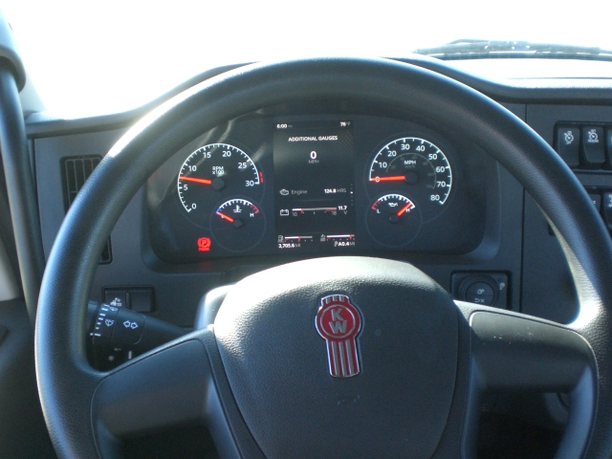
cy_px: 230
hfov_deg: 49.0
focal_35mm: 38
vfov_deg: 37.7
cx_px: 306
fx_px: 672
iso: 200
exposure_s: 1/125
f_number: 3.1
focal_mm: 6.3
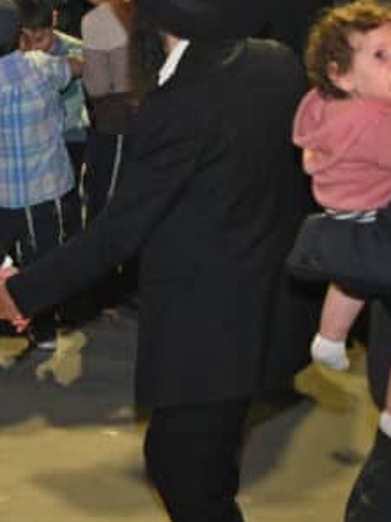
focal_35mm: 234
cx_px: -499
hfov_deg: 6.1
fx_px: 3527
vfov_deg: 8.4
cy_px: -12
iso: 3200
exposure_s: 1/125
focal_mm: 70
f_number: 4
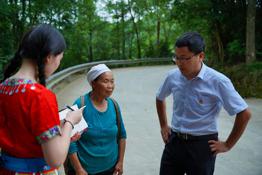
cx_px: 131
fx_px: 277
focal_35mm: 38
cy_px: 88
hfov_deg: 50.7
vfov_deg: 35.1
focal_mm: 38
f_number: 2.8
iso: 125
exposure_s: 1/200
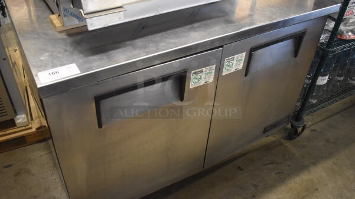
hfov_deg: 58.7
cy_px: 88
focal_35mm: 34
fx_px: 316
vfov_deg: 35.1
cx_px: 176
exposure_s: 1/125
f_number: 3.8
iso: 3600
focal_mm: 21
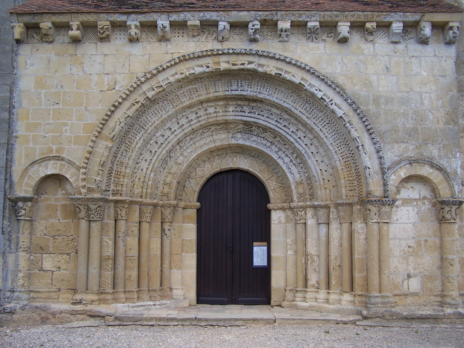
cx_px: 232
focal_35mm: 38
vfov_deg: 37.7
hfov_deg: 49.0
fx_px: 509
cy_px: 174
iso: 80
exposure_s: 1/750
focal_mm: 6.3
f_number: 2.8
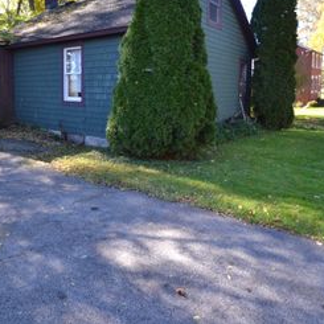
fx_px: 275
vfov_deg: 59.4
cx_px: 140
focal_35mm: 26
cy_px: 105
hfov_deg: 60.7
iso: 320
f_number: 5.6
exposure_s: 1/125
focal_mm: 10
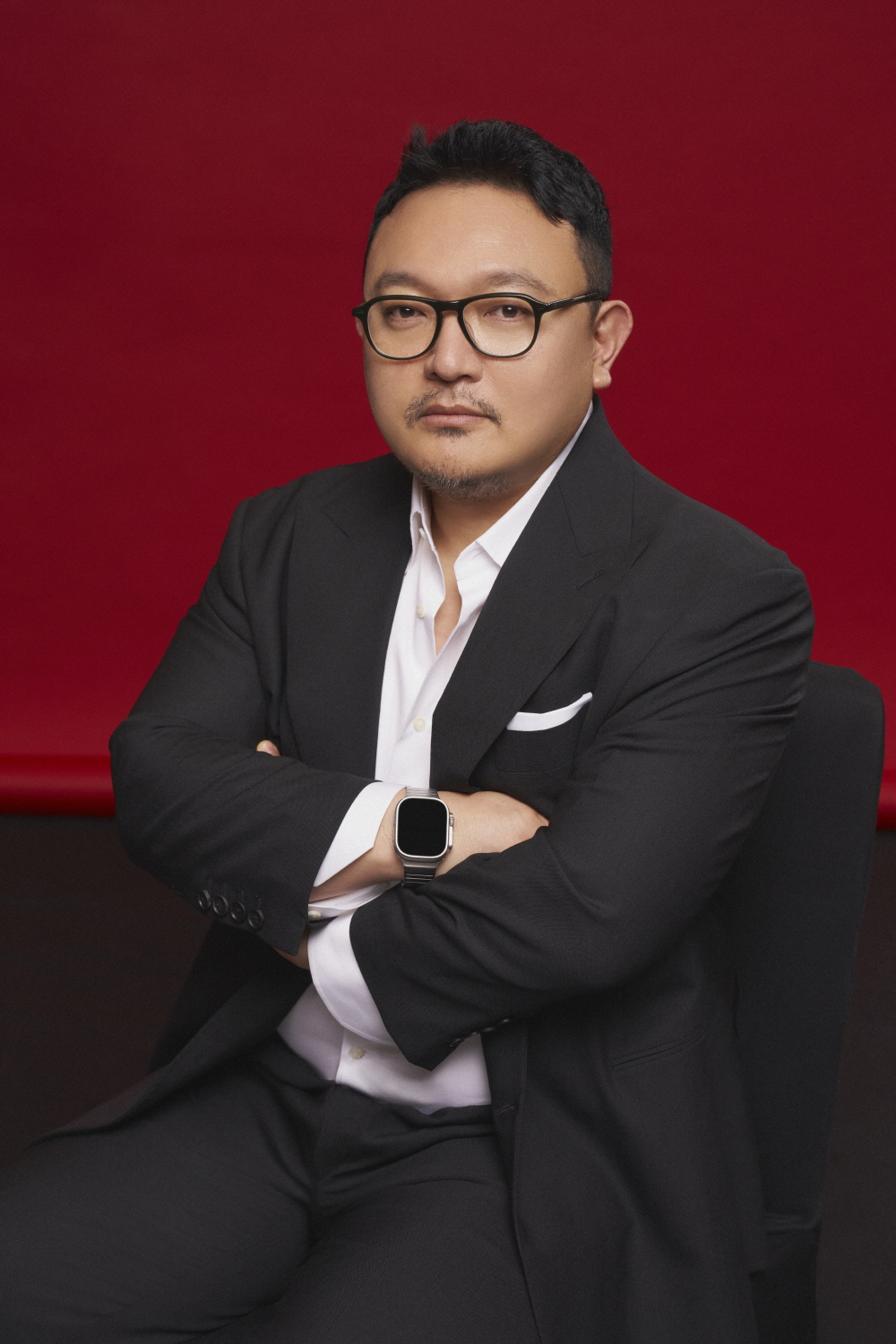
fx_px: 2613
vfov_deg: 28.8
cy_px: 672
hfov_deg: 19.5
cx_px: 448
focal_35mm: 70
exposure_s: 1/160
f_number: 6.3
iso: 800
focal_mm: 70
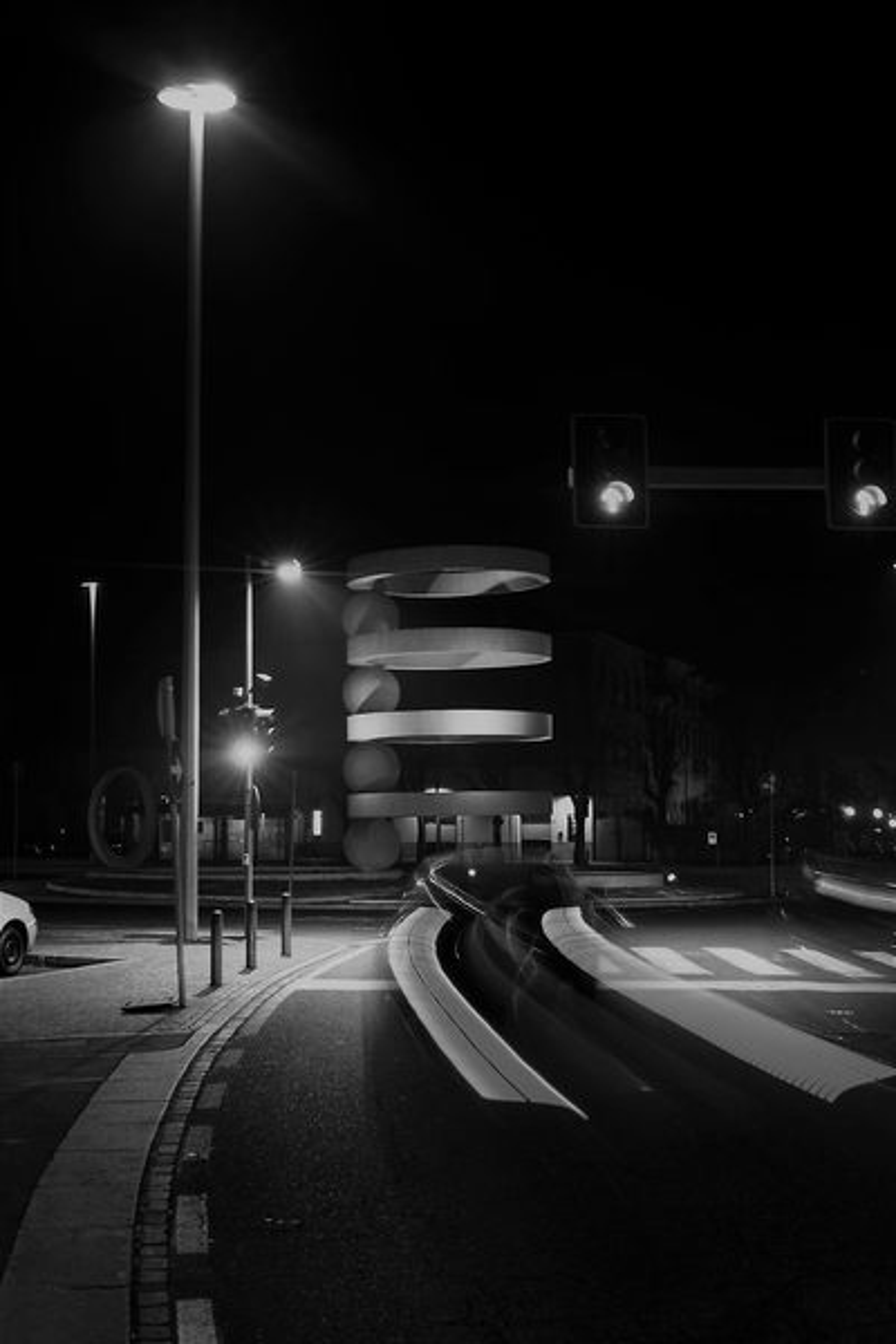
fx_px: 1867
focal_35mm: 50
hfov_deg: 27.0
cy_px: 672
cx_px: 448
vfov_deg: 39.6
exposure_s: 1.3
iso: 400
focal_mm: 50
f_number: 8
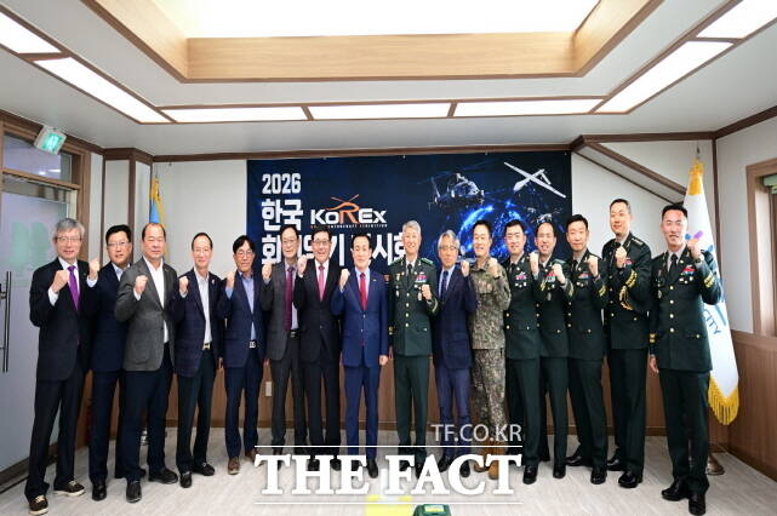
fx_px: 388
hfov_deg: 90.1
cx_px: 388
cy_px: 258
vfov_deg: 67.3
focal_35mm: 18
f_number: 2.8
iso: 1250
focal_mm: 18
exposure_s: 1/200
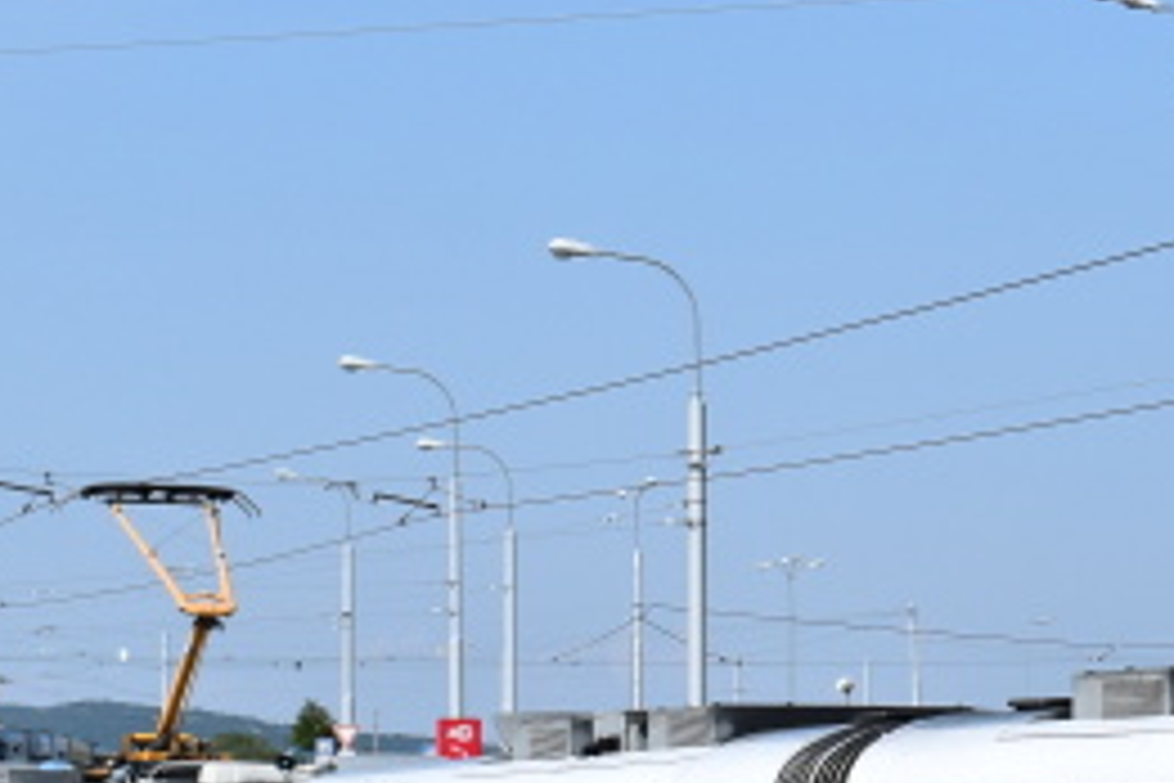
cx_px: 1345
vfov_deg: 9.0
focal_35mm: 153
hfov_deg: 13.1
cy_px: 506
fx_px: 4989
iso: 200
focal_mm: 26
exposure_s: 1/500
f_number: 11
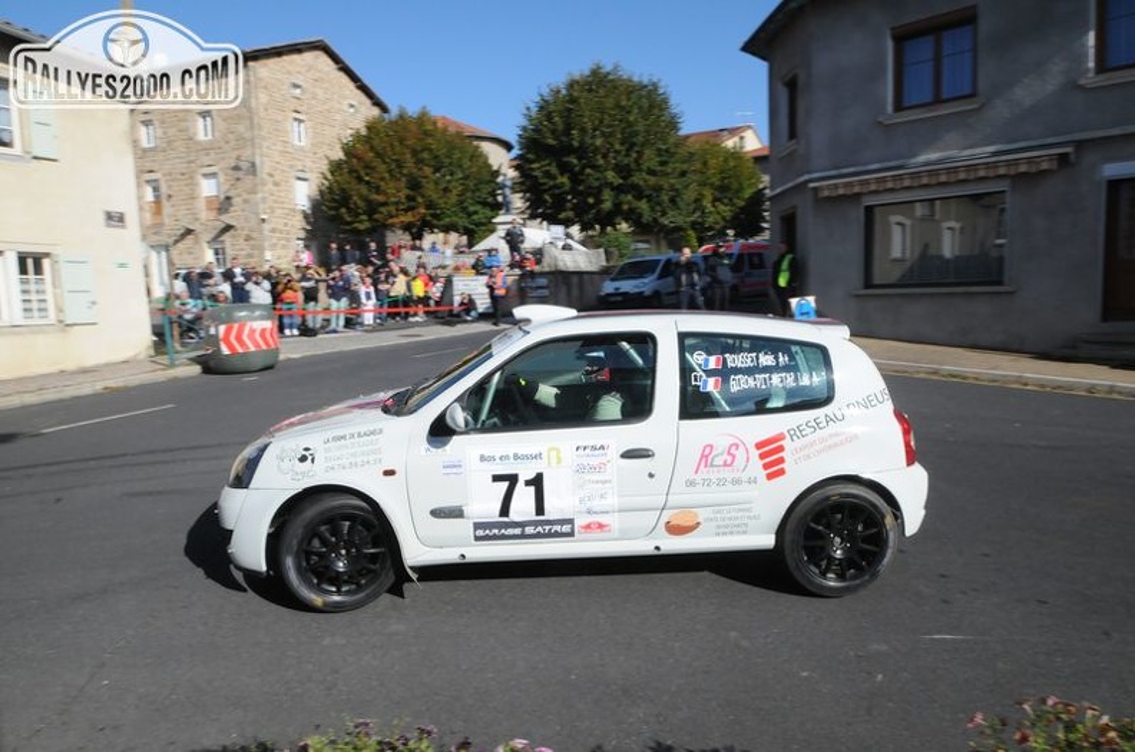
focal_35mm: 22
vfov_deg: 56.0
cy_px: 376
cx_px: 568
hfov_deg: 77.4
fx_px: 708
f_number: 16
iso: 1000
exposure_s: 1/500
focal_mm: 15
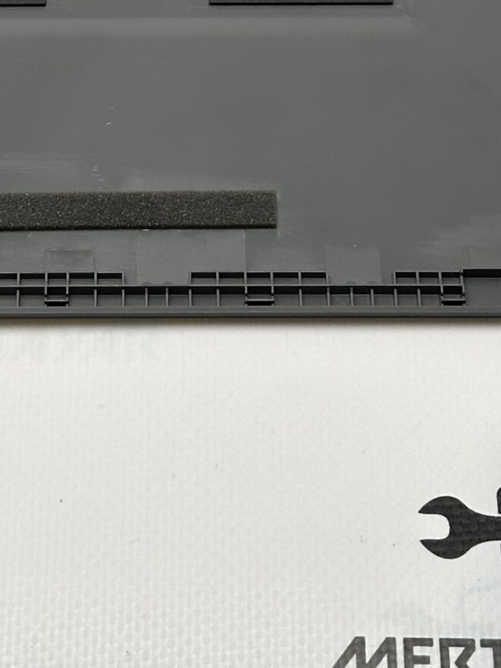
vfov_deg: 13.7
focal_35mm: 139
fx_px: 2682
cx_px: 141
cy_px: -175
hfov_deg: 10.7
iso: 64
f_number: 1.78
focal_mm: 6.86
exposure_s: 1/810
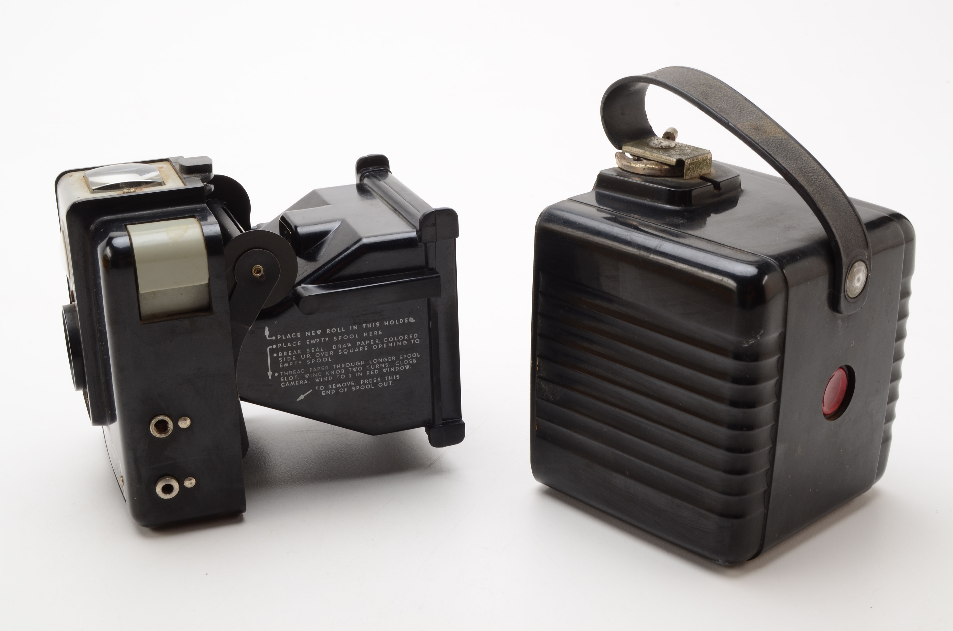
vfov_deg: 23.7
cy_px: 316
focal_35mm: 57
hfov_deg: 35.1
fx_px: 1506
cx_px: 476
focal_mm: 38
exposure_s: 1/160
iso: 100
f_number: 18
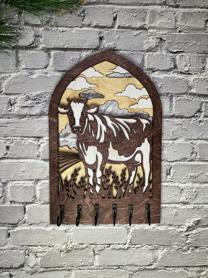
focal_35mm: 26
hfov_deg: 53.1
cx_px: 104
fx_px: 208
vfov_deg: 67.3
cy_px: 139
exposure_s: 1/120
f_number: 1.8
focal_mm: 4.25
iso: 80
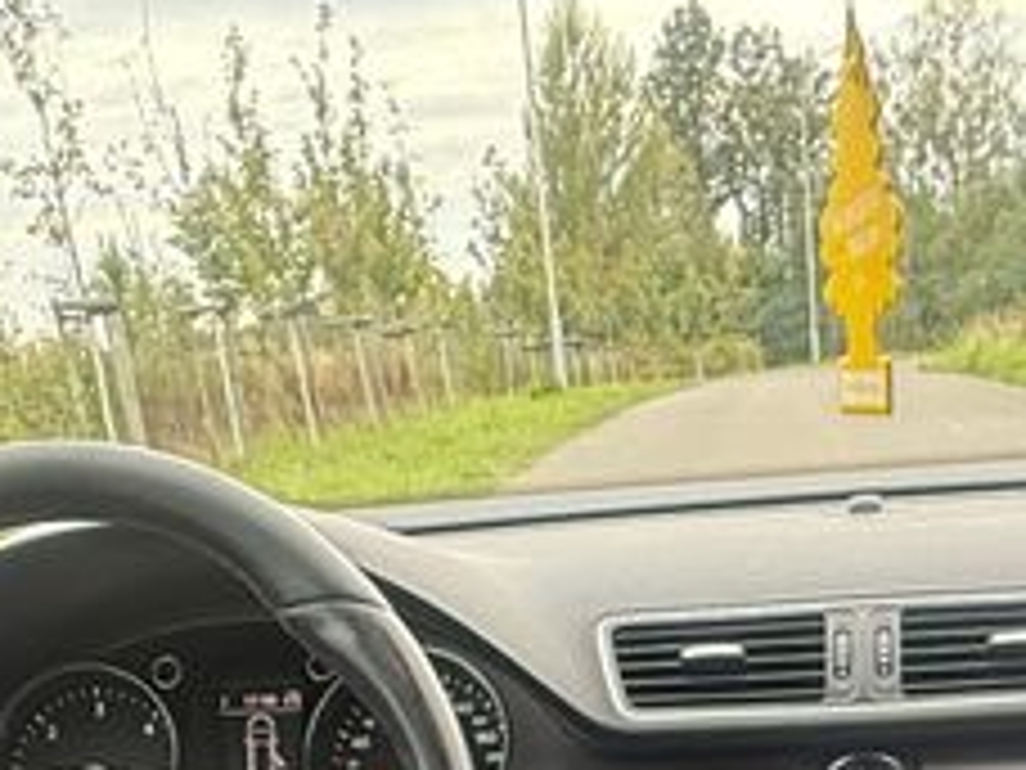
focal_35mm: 63
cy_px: 1540
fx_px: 1867
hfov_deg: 30.3
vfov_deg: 17.1
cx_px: 747
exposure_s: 1/99
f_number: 2.2
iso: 250
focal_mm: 2.22
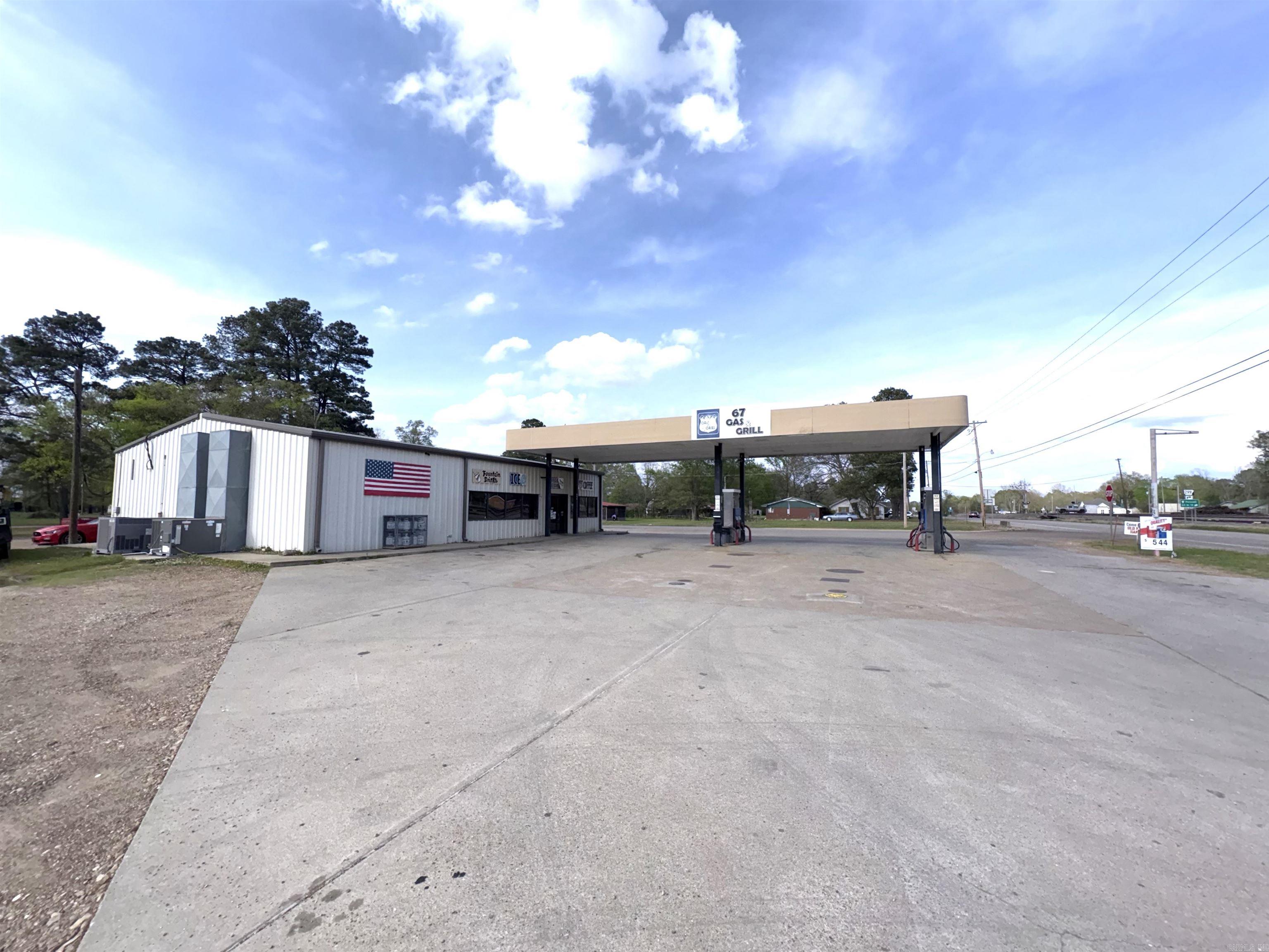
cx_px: 634
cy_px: 476
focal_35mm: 14
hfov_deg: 102.1
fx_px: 513
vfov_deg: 85.7
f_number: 2.2
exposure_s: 1/1880
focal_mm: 2.22
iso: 80
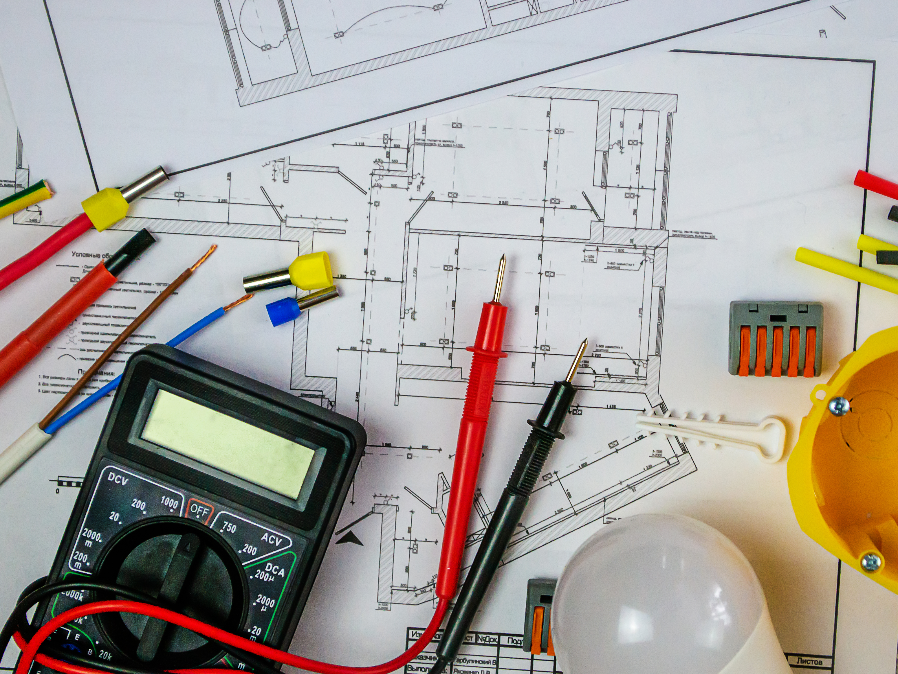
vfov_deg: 16.5
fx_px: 2323
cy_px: 336
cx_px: 481
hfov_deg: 21.9
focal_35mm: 90
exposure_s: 1/125
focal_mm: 55
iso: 800
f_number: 5.6
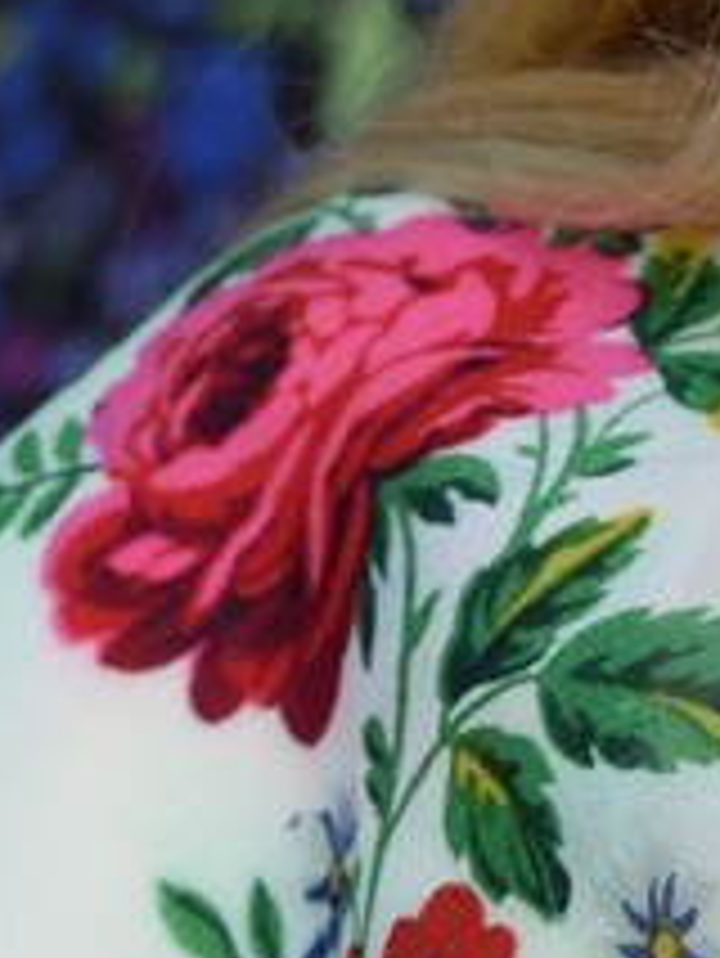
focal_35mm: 1446
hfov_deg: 1.0
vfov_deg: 1.4
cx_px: 1989
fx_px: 40062
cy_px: 1057
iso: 800
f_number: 5
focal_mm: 200
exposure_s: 1/500
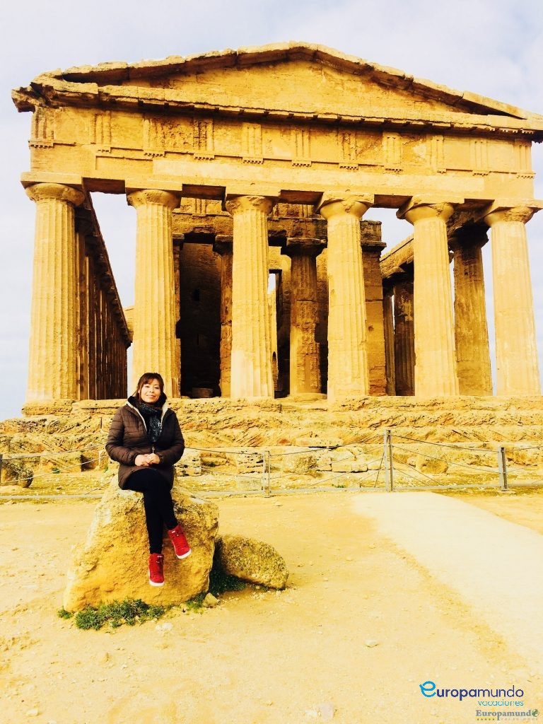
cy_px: 362
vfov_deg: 61.7
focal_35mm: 29
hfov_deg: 48.2
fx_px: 607
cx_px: 272
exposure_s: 1/1642
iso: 32
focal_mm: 4.15
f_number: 2.2
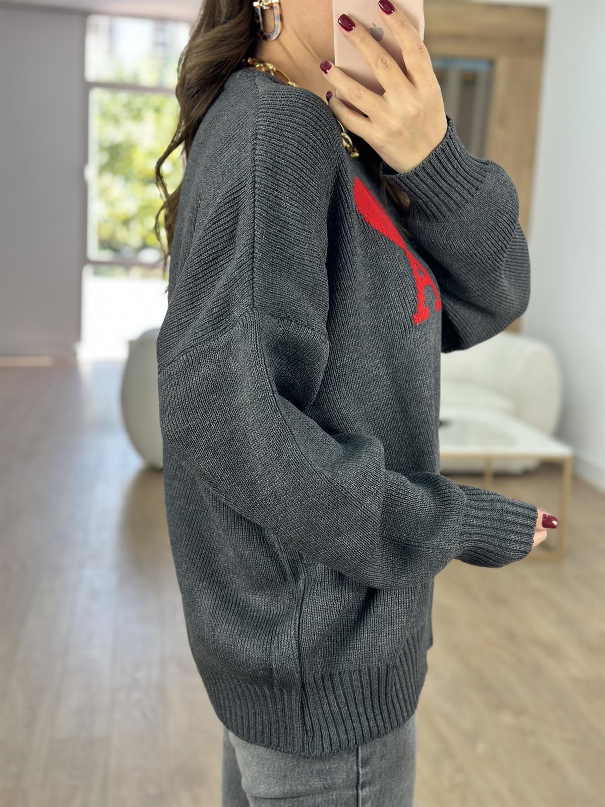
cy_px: 404
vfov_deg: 39.7
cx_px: 302
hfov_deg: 30.3
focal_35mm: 48
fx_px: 1119
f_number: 1.78
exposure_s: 1/100
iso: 64
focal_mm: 6.86
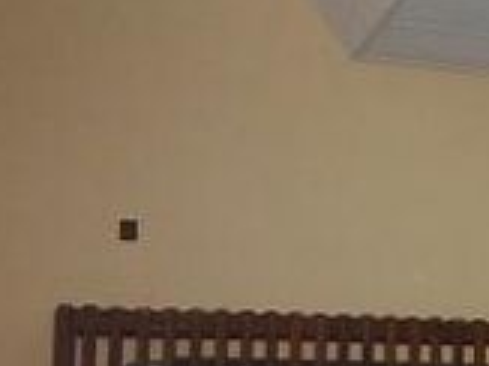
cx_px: 732
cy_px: 310
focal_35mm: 98
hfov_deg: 17.9
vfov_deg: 14.9
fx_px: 1383
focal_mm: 5.2
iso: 400
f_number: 3.3
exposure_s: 1/30
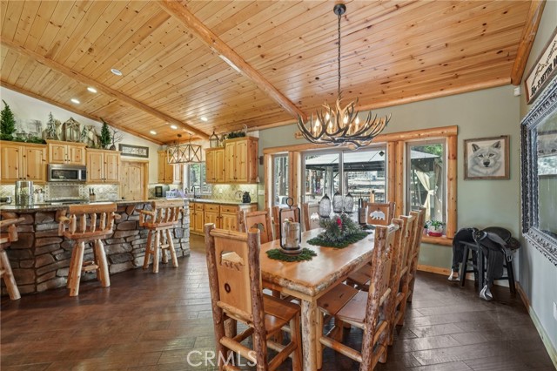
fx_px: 247
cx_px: 278
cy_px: 186
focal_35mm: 16
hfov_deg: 96.8
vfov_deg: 73.7
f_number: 8
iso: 400
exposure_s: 1/3.33
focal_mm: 16
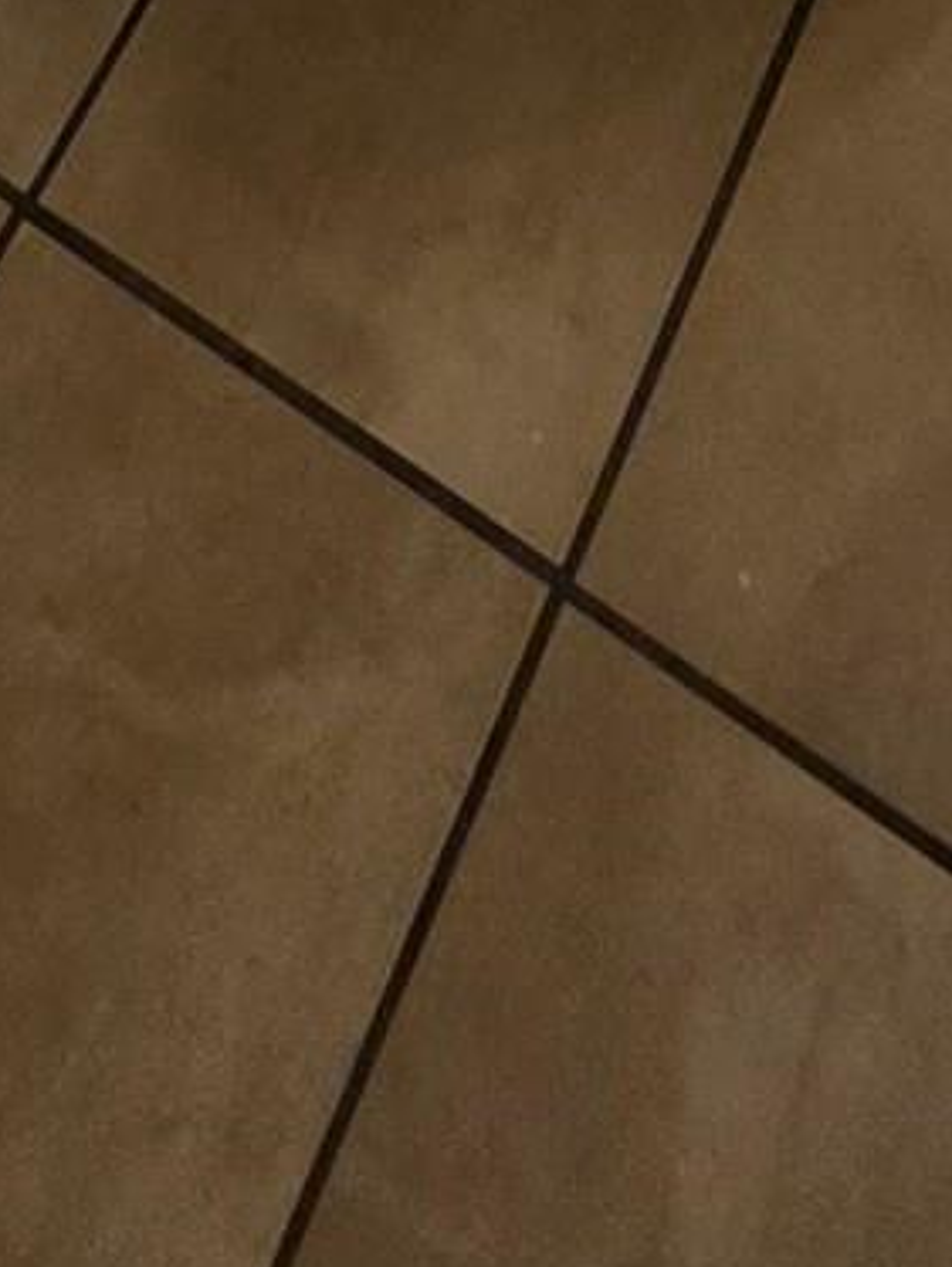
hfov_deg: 18.2
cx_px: 793
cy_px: -2510
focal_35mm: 80
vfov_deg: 11.6
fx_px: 2930
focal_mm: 2.2
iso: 50
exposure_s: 1/120
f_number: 1.9
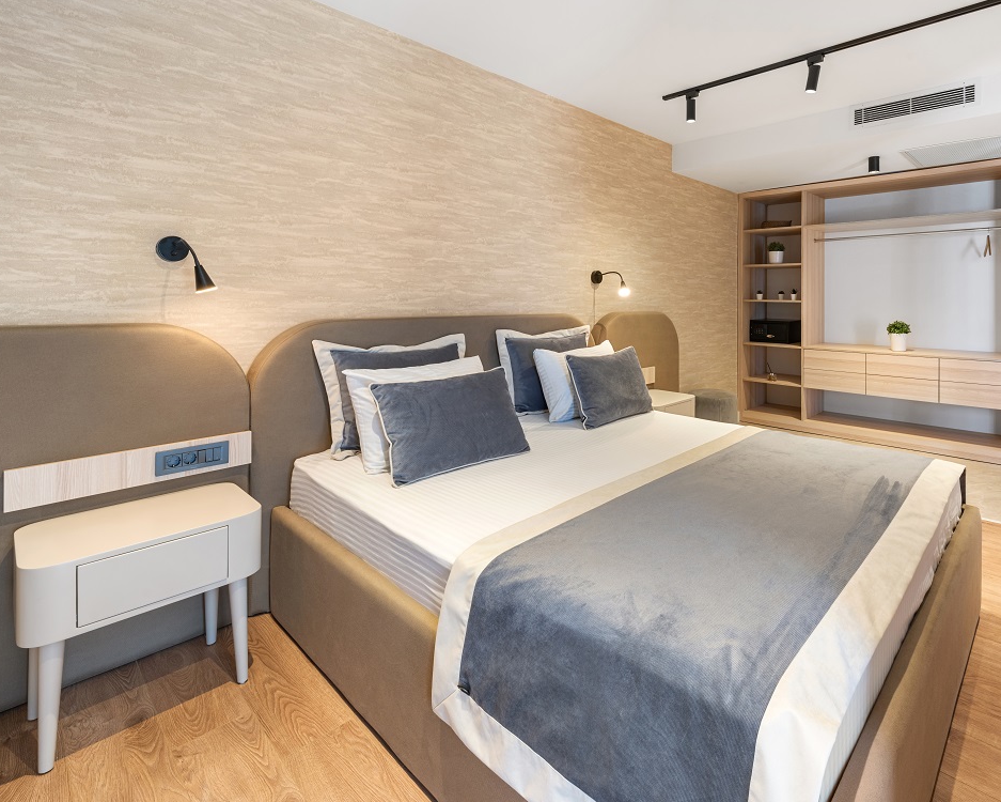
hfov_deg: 92.0
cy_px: 405
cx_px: 595
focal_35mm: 16
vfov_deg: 80.4
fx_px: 474
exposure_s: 2
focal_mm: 14
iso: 200
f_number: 14
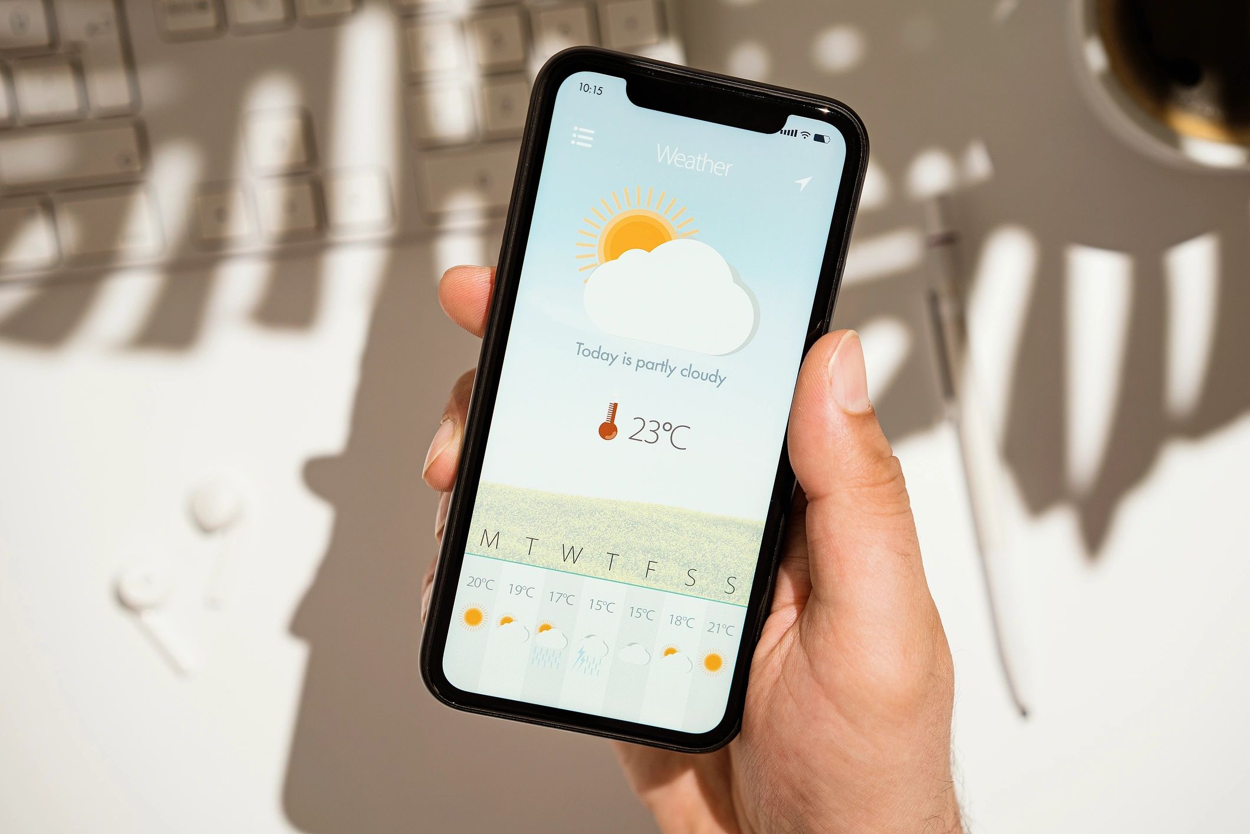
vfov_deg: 24.6
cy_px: 417
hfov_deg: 36.2
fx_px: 1910
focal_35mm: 55
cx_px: 625
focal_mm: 55
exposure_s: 1/13
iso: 80
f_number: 3.5
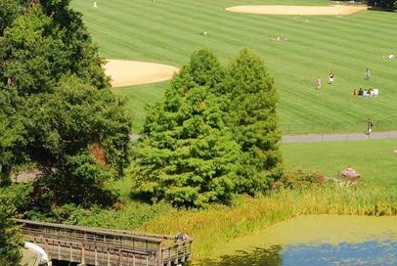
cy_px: 72
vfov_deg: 11.1
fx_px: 1369
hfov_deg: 16.5
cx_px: 214
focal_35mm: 124
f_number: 9
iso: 100
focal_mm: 48
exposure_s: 1/125
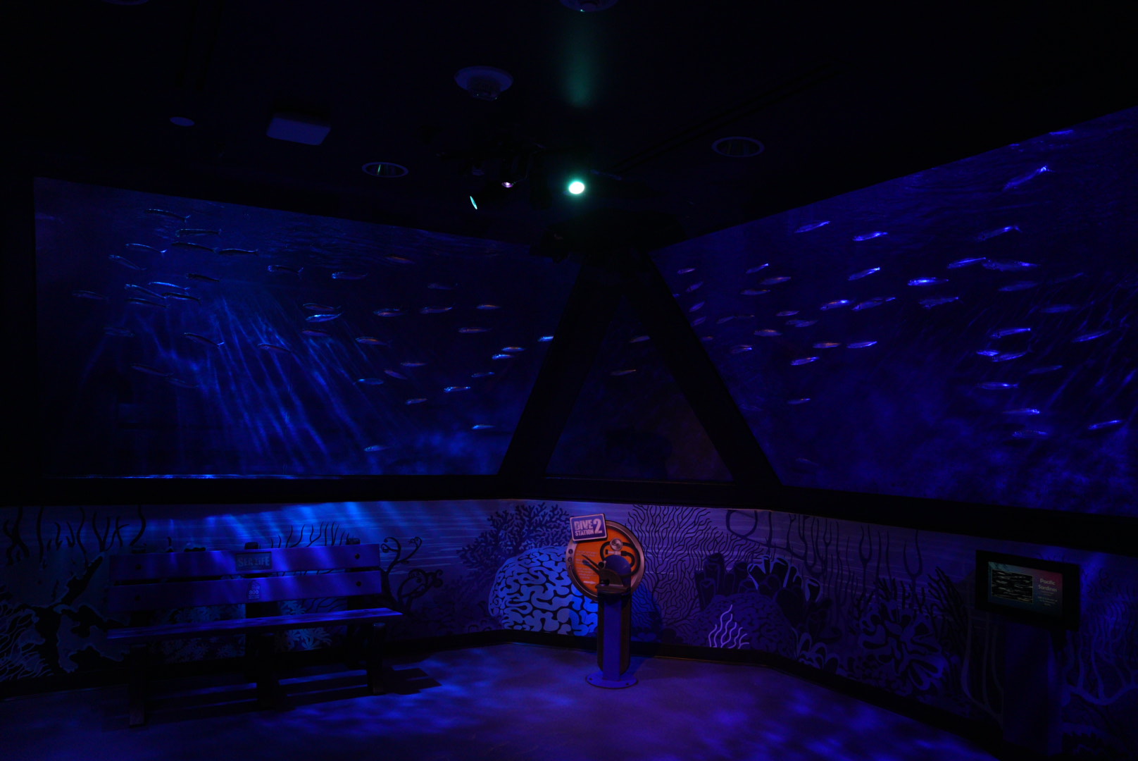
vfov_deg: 53.2
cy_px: 380
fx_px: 759
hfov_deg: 73.7
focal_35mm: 24
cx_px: 569
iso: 4000
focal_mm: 24
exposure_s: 1/400
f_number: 2.8
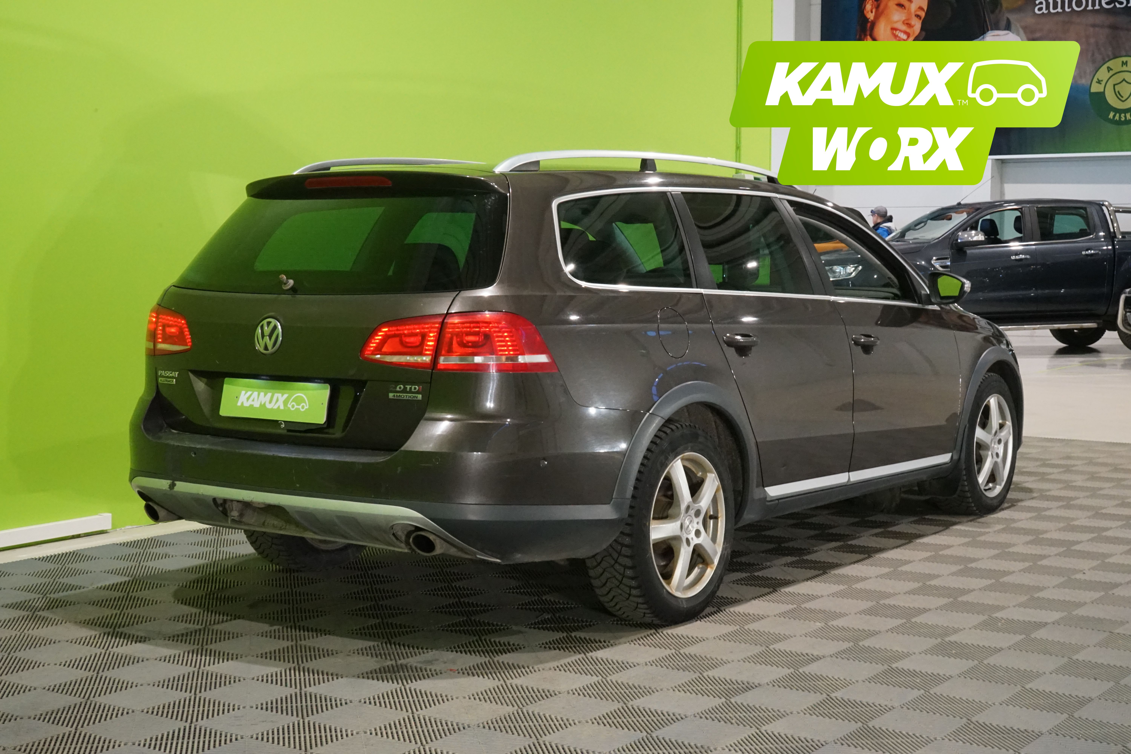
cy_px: 377
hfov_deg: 38.9
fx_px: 1602
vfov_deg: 26.5
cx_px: 566
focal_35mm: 51
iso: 6400
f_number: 20
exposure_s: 1/25
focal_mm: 51
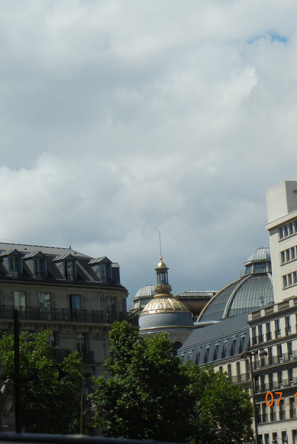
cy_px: 223
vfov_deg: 16.5
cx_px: 150
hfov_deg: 11.1
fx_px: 1533
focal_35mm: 124
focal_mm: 16
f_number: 8.8
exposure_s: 1/455
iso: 160
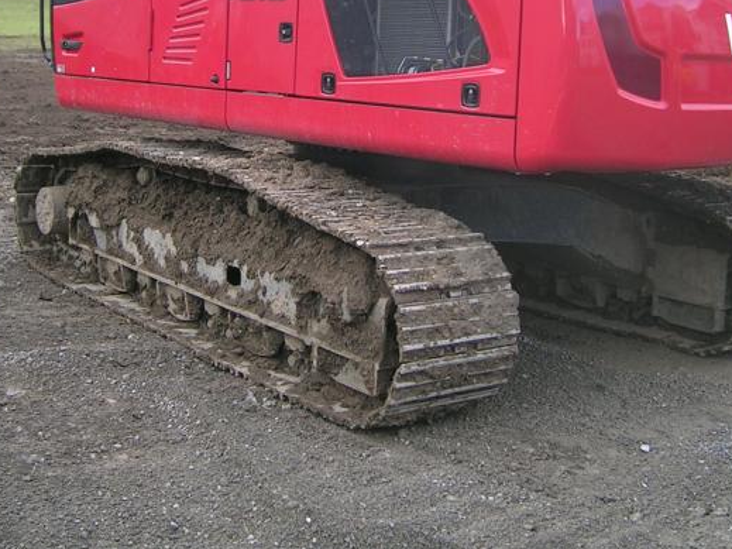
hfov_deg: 35.5
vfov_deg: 26.6
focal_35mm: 54
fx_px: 1142
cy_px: 130
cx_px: 344
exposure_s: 1/153
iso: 50
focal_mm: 5.4
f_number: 2.8
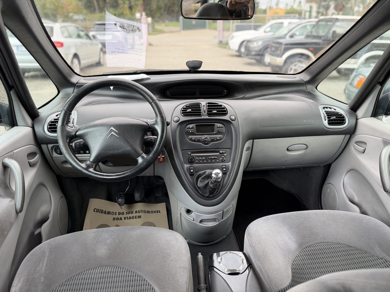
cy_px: 146
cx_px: 195
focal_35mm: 24
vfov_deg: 56.8
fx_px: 270
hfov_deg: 71.6
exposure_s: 1/119
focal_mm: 6.76
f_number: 1.78
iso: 200
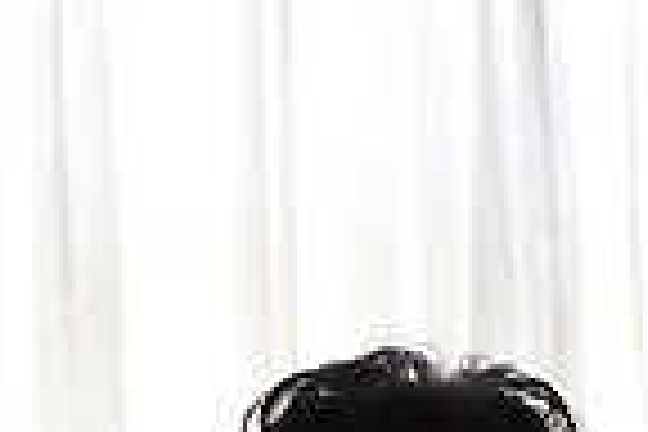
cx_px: -457
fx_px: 6372
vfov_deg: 3.8
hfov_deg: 5.7
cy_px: 855
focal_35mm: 354
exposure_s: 1/500
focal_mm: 85
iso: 640
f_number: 2.8
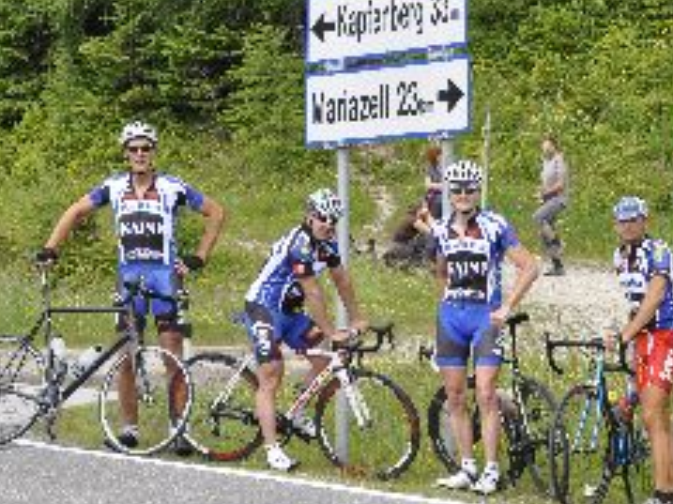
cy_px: 211
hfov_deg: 11.3
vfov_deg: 8.5
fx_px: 3401
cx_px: 411
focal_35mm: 175
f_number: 8
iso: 200
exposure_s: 1/250
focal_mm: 58
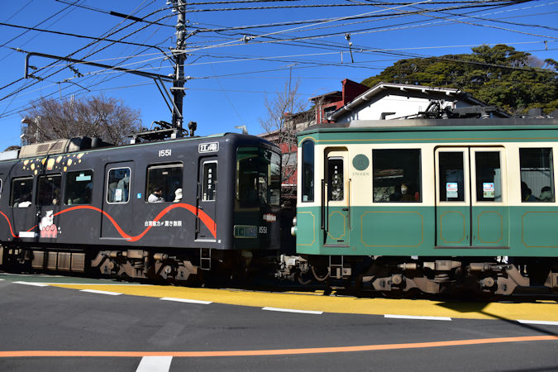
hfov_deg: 67.4
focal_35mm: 27
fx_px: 418
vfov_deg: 47.9
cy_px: 186
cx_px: 279
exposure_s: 1/800
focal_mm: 18
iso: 200
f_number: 6.3
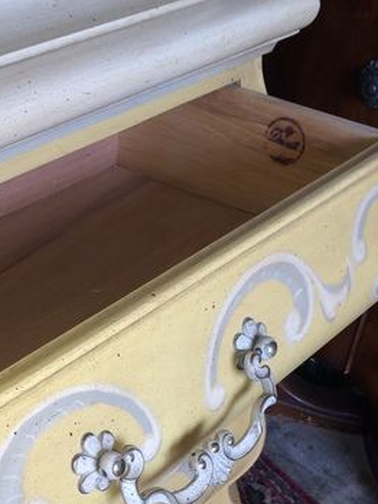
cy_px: 418
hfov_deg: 24.8
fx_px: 844
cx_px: 69
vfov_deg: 32.1
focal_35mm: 58
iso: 32
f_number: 2.2
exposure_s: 1/59
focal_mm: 4.12
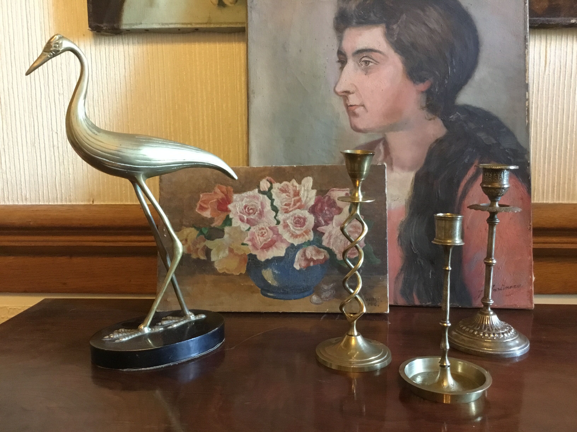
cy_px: 216
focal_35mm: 31
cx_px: 288
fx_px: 517
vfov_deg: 45.4
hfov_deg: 58.4
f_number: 2.4
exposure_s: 1/17
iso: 500
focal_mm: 3.3
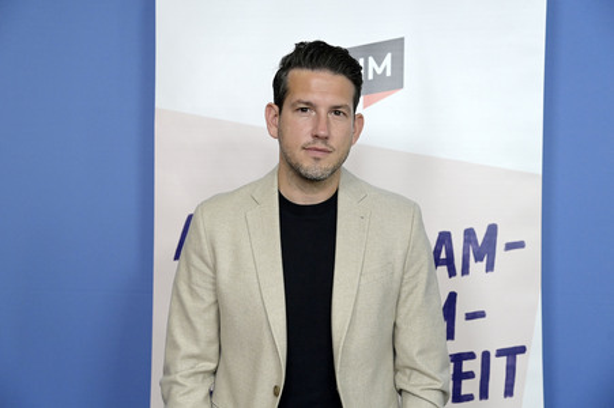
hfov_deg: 39.6
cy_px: 204
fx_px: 852
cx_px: 307
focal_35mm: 50
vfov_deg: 27.0
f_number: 4
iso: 4000
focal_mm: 50
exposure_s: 1/2000
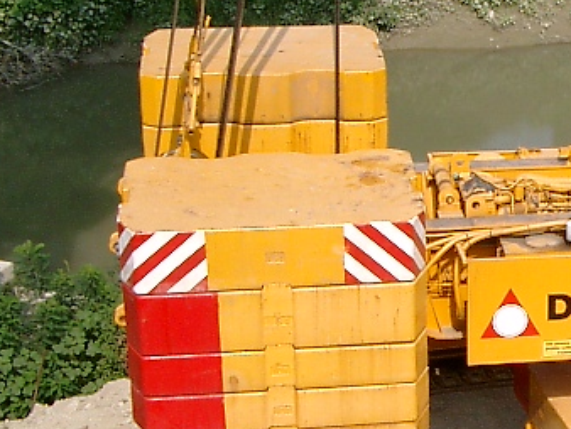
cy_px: 258
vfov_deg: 13.2
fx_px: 1849
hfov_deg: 16.6
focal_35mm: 112
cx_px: 731
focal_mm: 7.6
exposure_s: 1/1250
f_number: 5
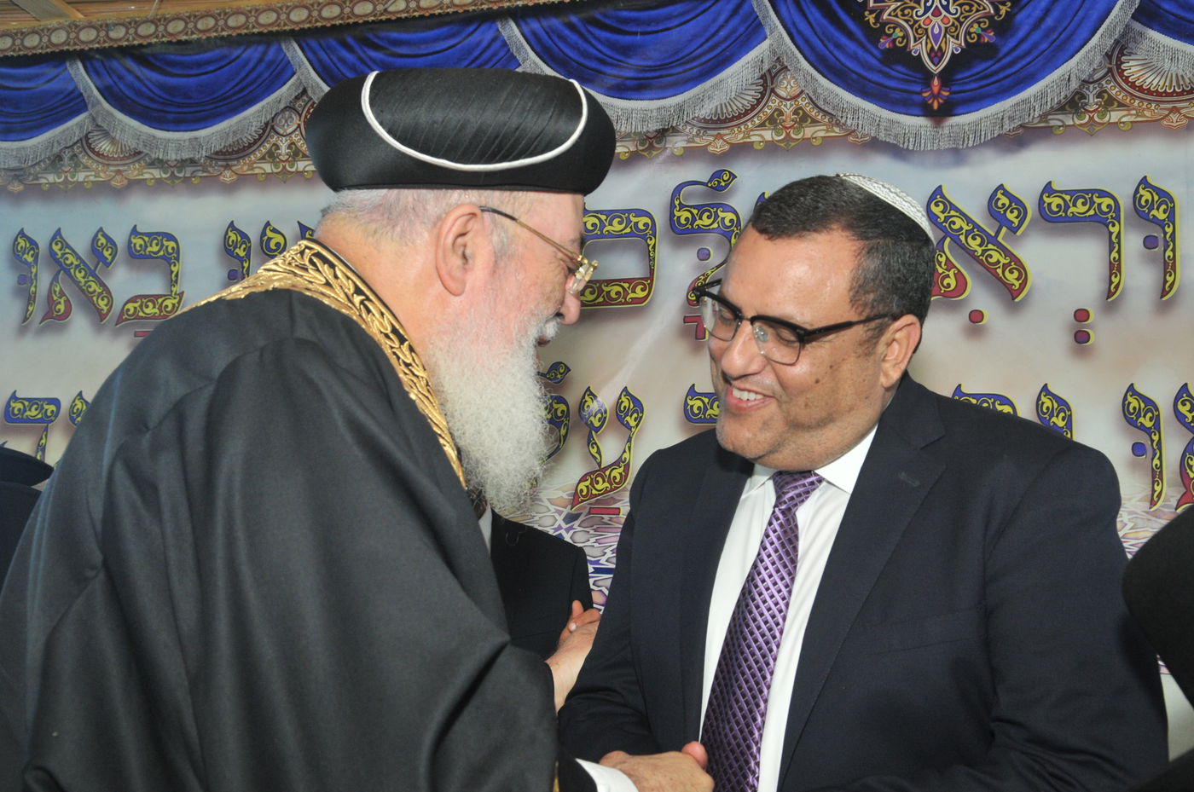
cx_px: 597
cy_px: 396
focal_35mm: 39
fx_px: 1292
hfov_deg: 49.6
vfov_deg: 34.1
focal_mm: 26
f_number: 6.3
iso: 640
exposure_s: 1/100
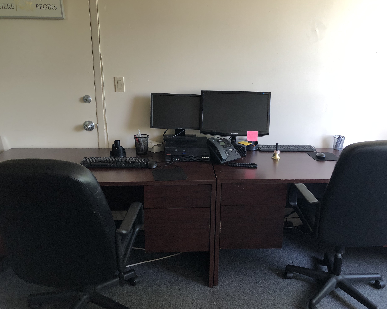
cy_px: 155
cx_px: 203
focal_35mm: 30
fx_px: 344
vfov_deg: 48.5
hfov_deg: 58.7
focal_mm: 3.99
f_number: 1.8
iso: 40
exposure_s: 1/23
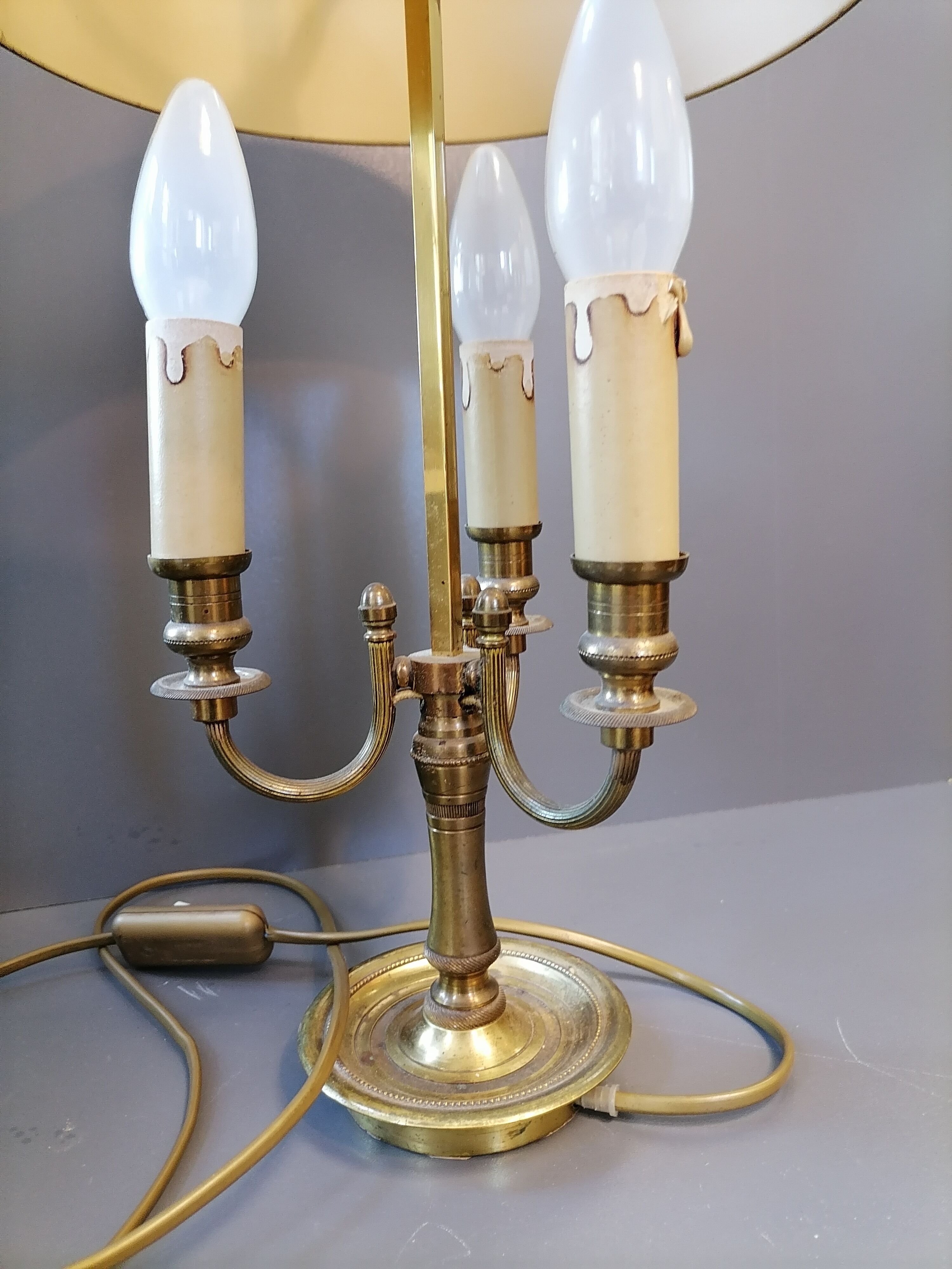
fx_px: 953
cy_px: 634
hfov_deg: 53.1
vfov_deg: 67.3
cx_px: 476
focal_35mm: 26
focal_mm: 5.4
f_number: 1.8
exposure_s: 1/33.3
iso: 250
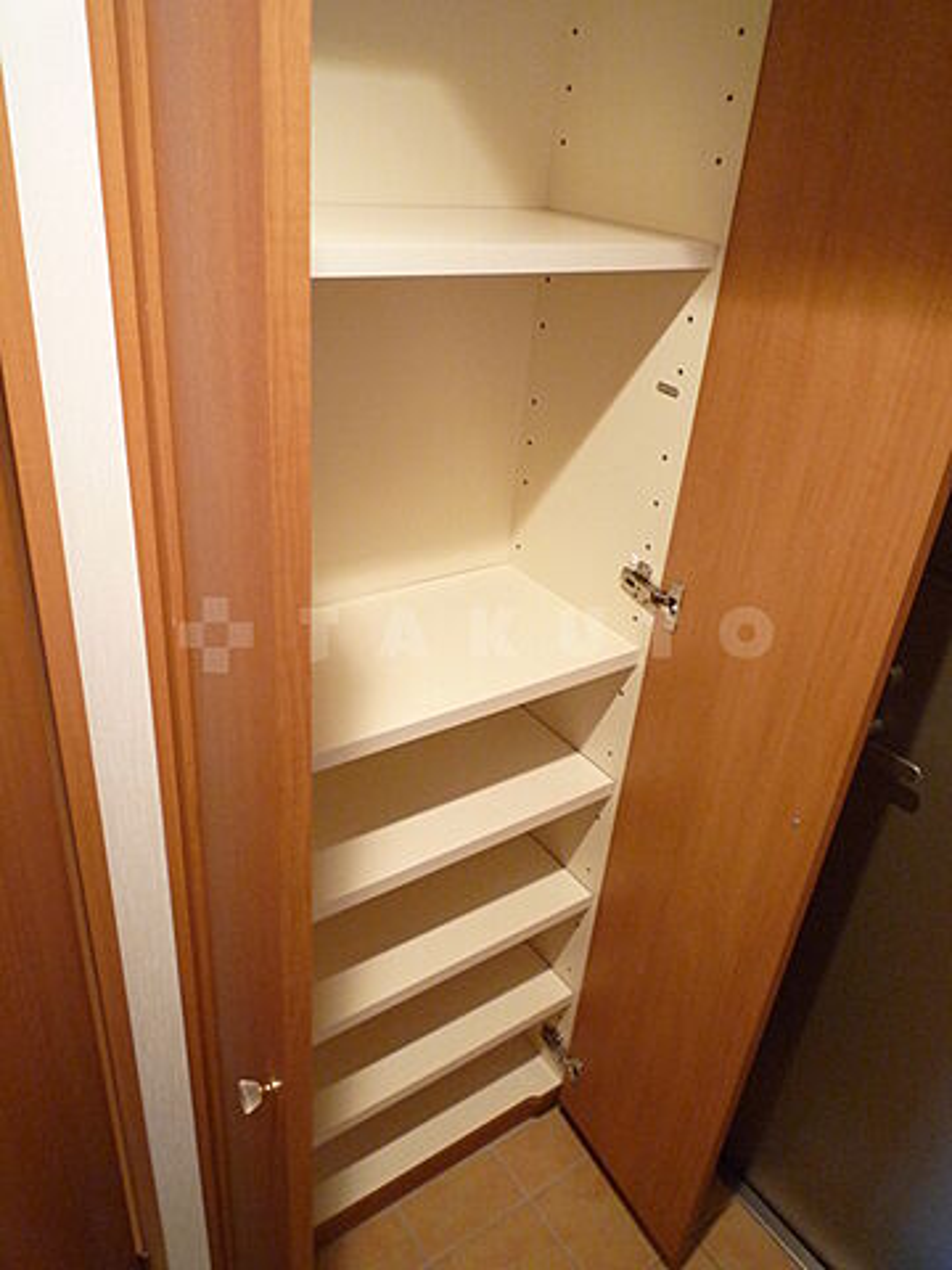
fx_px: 917
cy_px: 635
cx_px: 476
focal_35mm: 25
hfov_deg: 54.9
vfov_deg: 69.4
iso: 400
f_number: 2.8
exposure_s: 1/15
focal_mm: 4.4
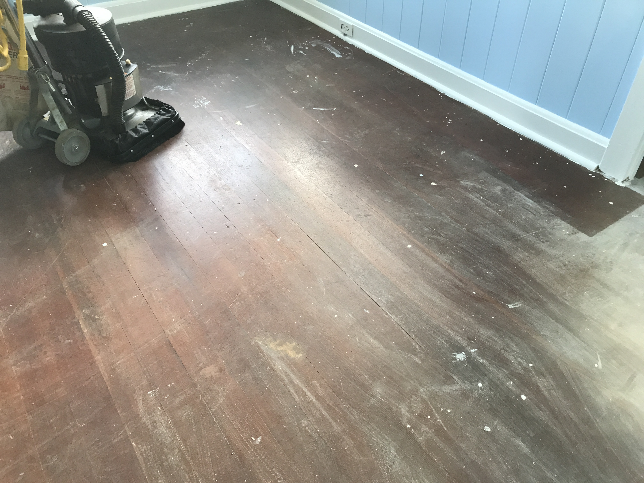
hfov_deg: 63.4
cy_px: 242
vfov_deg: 49.7
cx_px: 322
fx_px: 521
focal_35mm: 28
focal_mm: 3.99
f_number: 1.8
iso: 32
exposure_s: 1/30
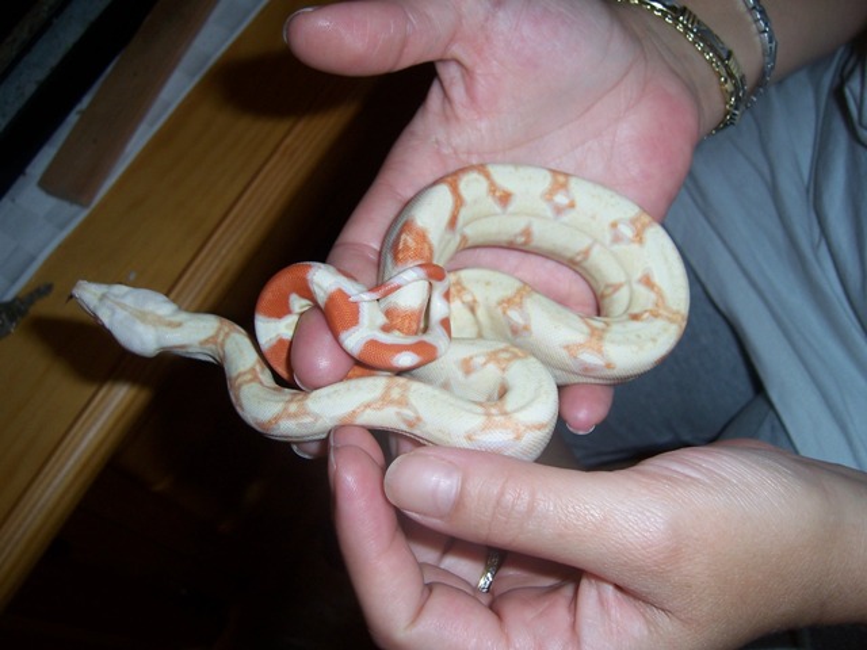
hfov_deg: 51.4
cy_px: 325
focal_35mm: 36
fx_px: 902
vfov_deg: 39.7
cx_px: 434
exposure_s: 1/60
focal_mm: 6
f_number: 3
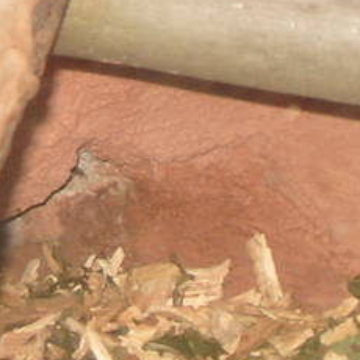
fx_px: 2530
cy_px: -169
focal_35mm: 215
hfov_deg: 8.0
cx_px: -102
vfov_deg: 8.0
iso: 100
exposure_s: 1/45
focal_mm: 7.8
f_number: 2.8
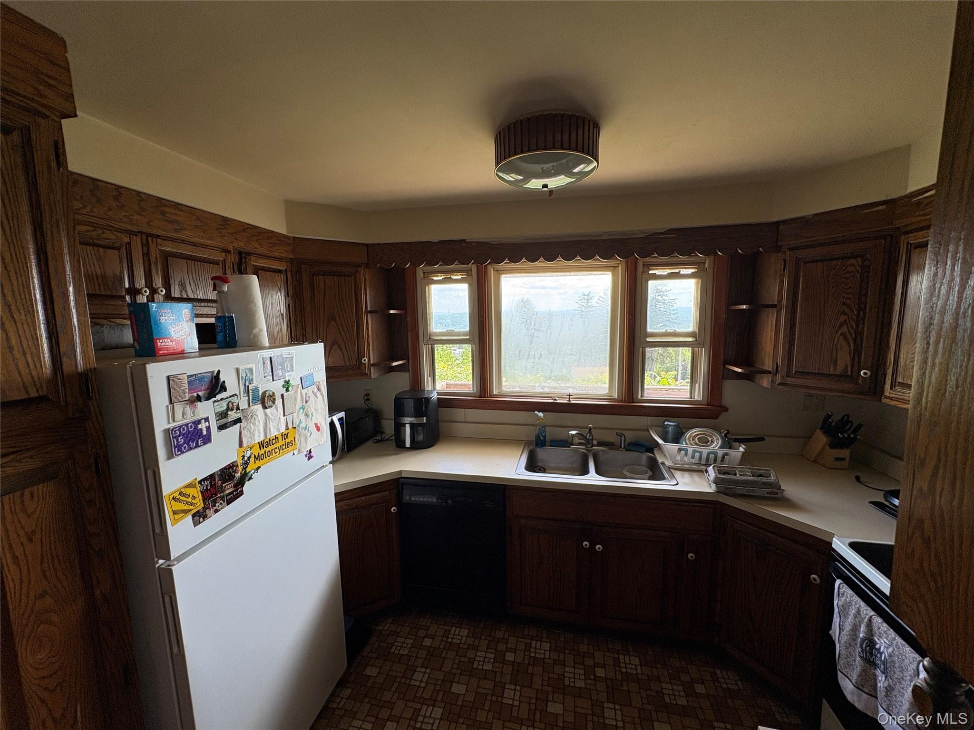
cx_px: 487
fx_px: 394
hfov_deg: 102.1
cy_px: 365
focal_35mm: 14
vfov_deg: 85.7
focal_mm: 2.22
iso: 50
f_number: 2.2
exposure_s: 1/99
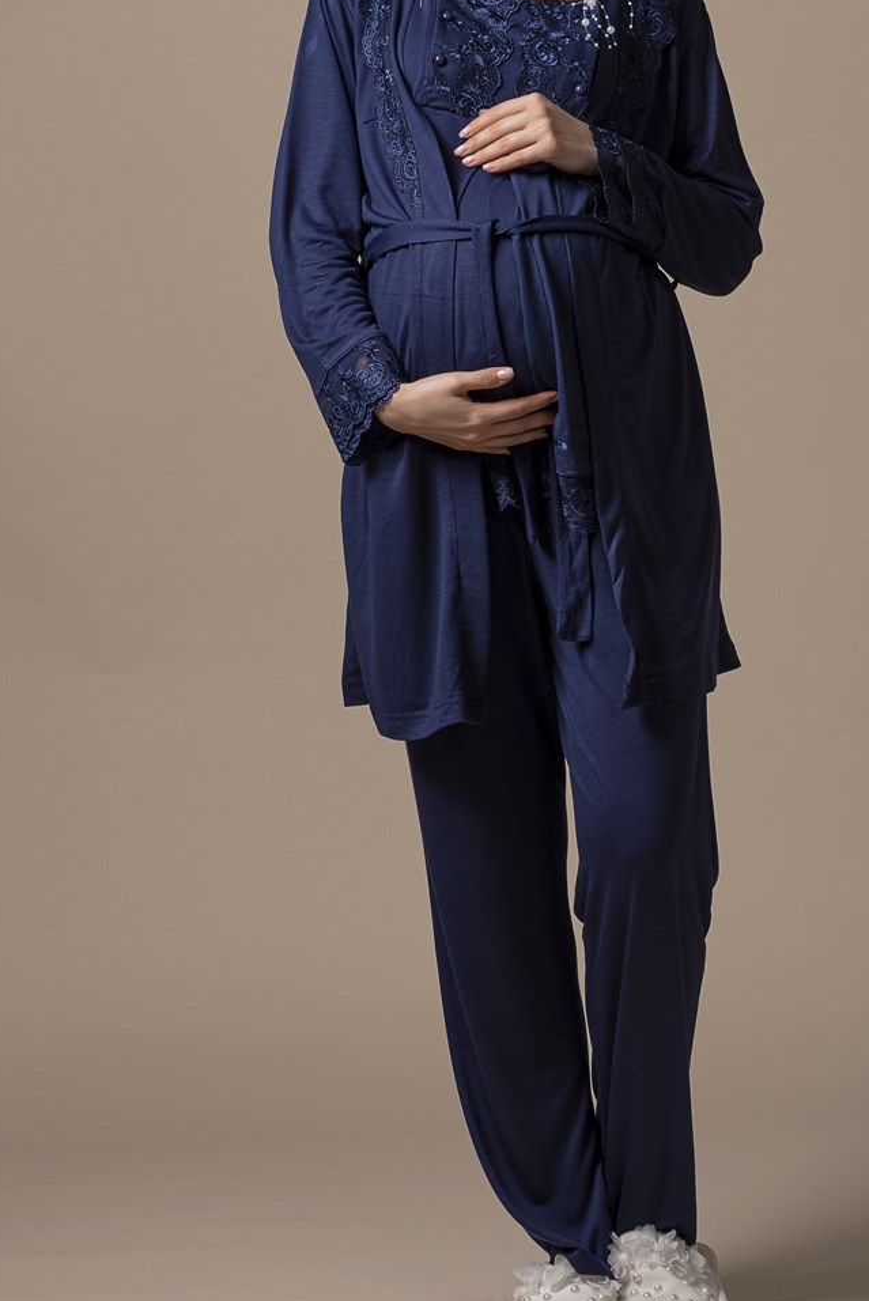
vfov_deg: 14.8
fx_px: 4991
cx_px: 515
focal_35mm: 138
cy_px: 481
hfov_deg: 9.9
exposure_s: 1/125
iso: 200
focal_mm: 98
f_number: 11
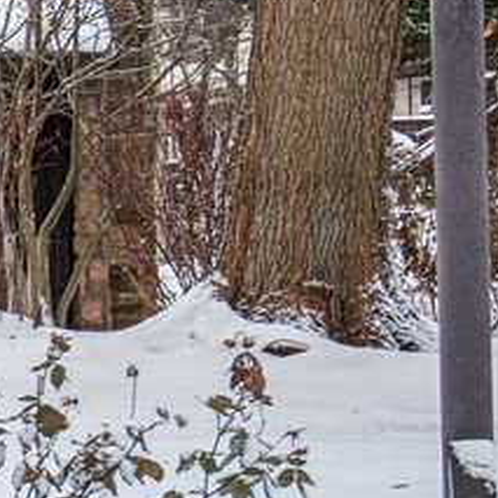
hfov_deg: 7.0
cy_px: 311
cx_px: -1223
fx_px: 3467
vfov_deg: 8.2
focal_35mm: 213
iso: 320
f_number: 8
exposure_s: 1/200
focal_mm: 22
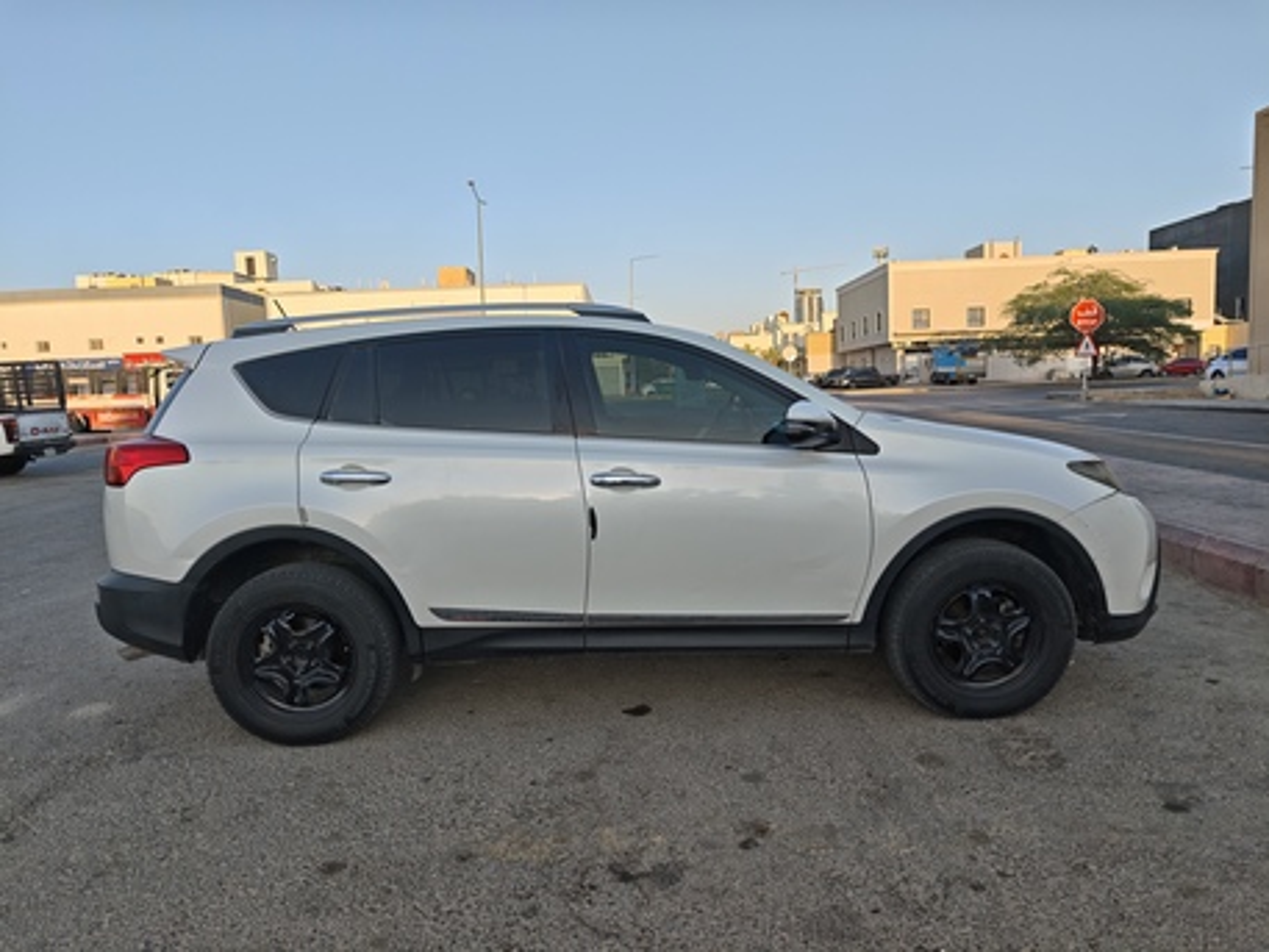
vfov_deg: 58.9
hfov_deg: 73.9
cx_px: 634
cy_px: 476
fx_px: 843
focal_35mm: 23
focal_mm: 8.72
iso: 50
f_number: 1.63
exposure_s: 1/984
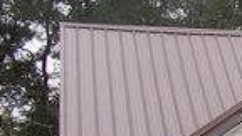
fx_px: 950
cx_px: 350
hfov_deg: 13.7
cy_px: 206
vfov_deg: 8.0
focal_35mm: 148
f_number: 3.7
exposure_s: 1/97
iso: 100
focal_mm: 7
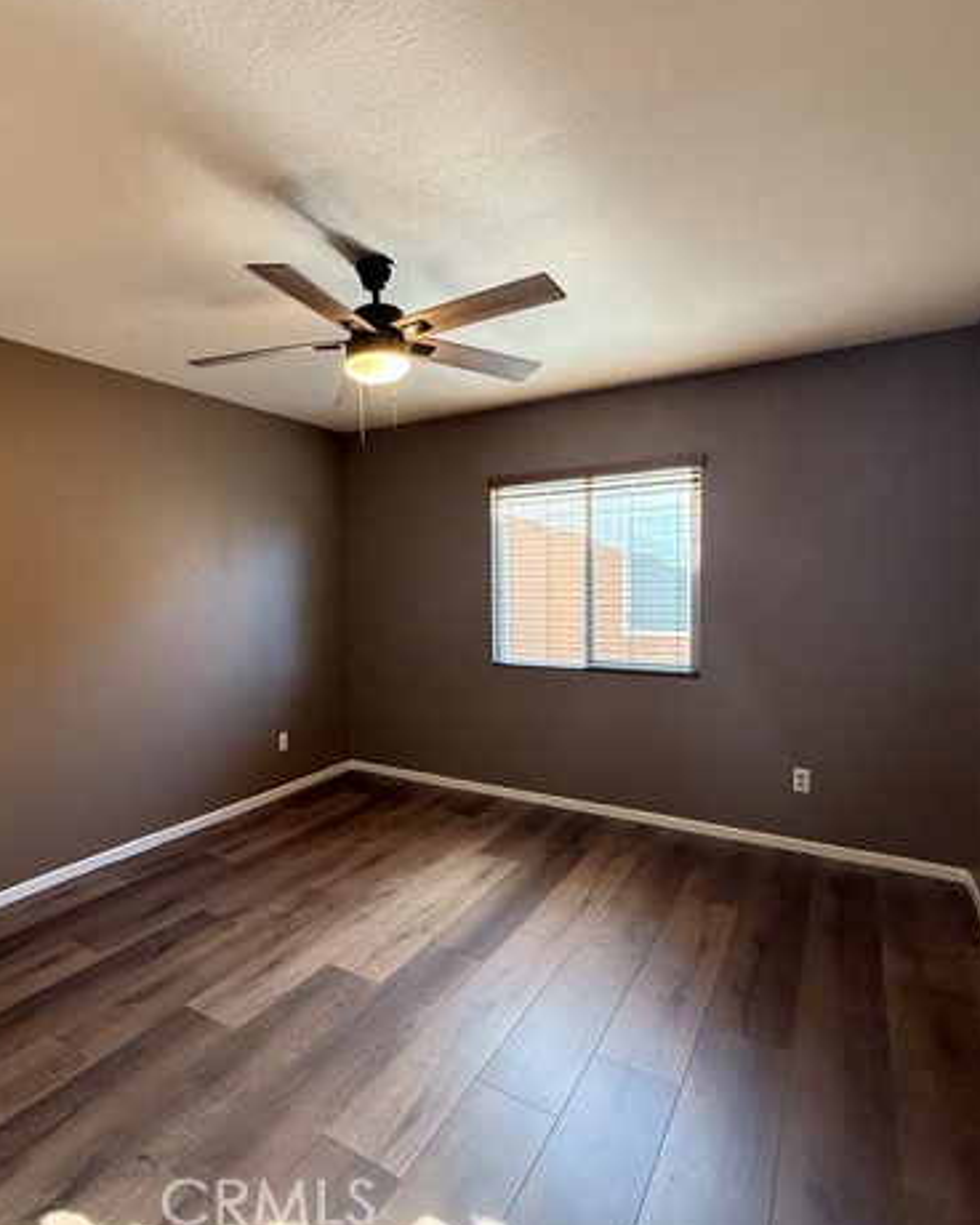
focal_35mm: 19
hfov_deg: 69.5
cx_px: 354
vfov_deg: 83.3
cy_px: 602
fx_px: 689
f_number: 2.2
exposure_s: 1/120
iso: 500
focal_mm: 2.22
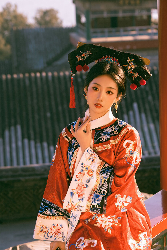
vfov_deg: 24.5
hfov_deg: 16.5
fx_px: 577
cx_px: 88
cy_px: 135
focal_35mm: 83
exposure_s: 1/200
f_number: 4.5
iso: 100
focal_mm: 70
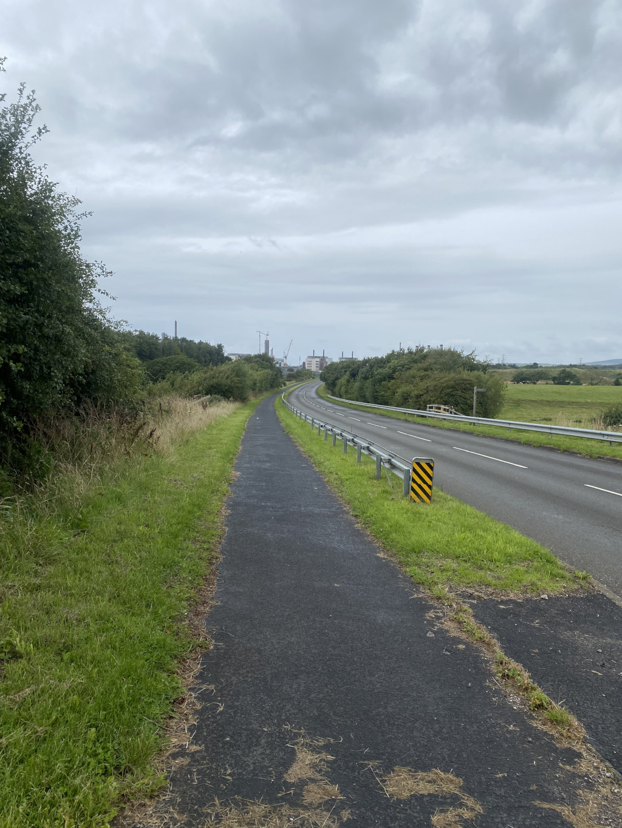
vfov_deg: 67.3
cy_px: 414
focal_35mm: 26
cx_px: 311
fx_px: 623
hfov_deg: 53.1
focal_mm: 4.25
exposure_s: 1/3125
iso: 32
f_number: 1.8
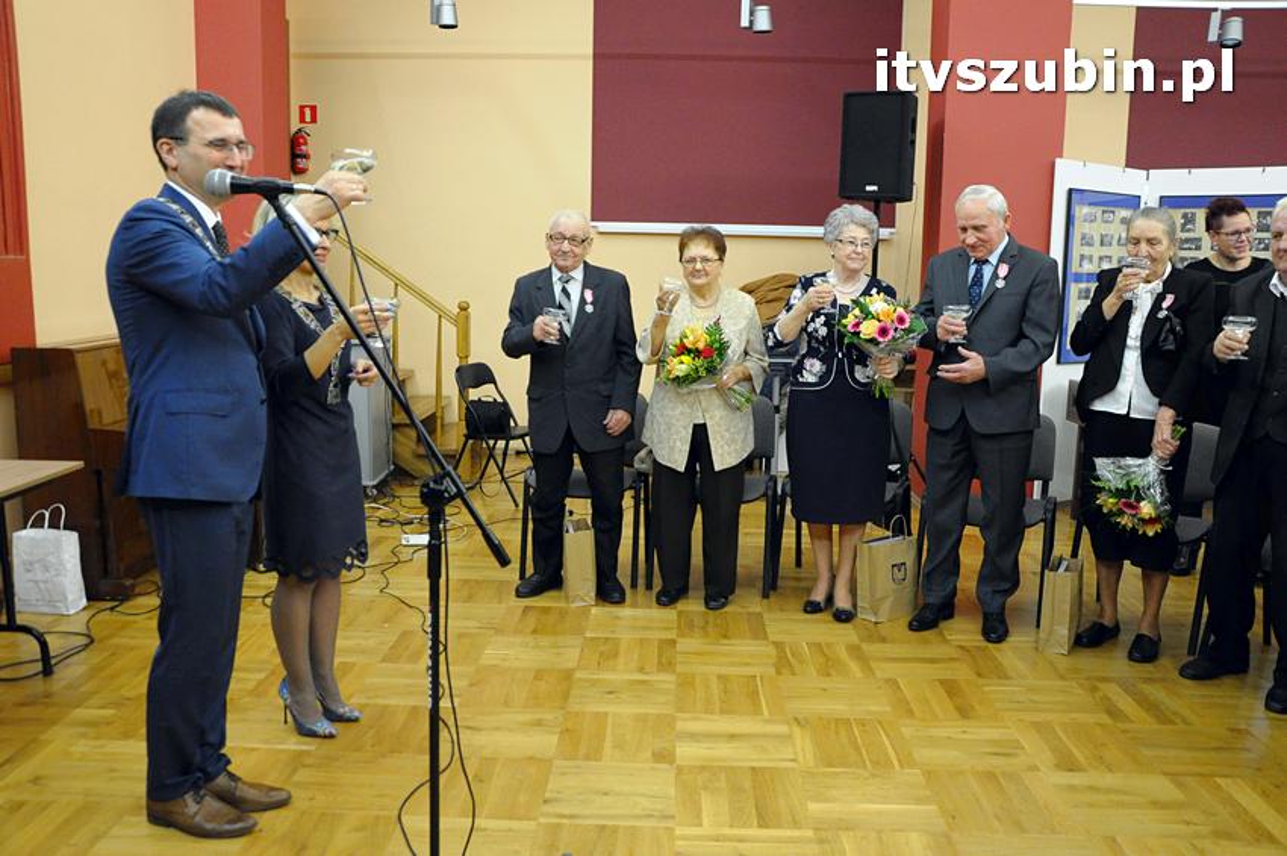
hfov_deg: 59.5
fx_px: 1125
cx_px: 644
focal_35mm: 32
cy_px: 428
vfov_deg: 41.6
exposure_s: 1/80
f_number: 5.6
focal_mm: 21
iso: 2500
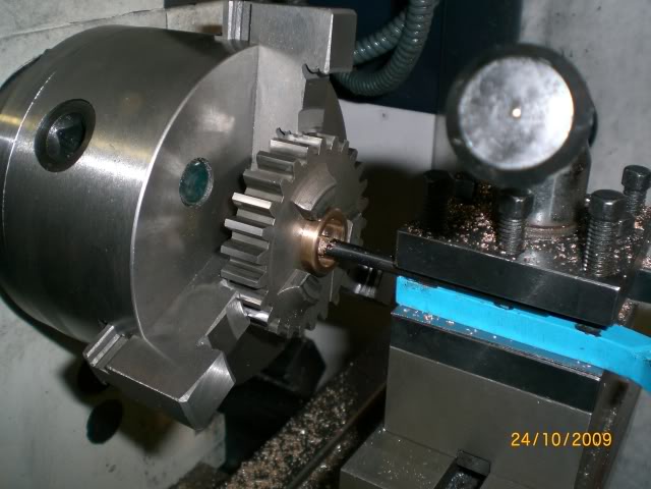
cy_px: 244
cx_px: 326
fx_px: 715
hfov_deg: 49.0
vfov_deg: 37.7
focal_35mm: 38
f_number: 3.1
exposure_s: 1/60
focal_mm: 6.3
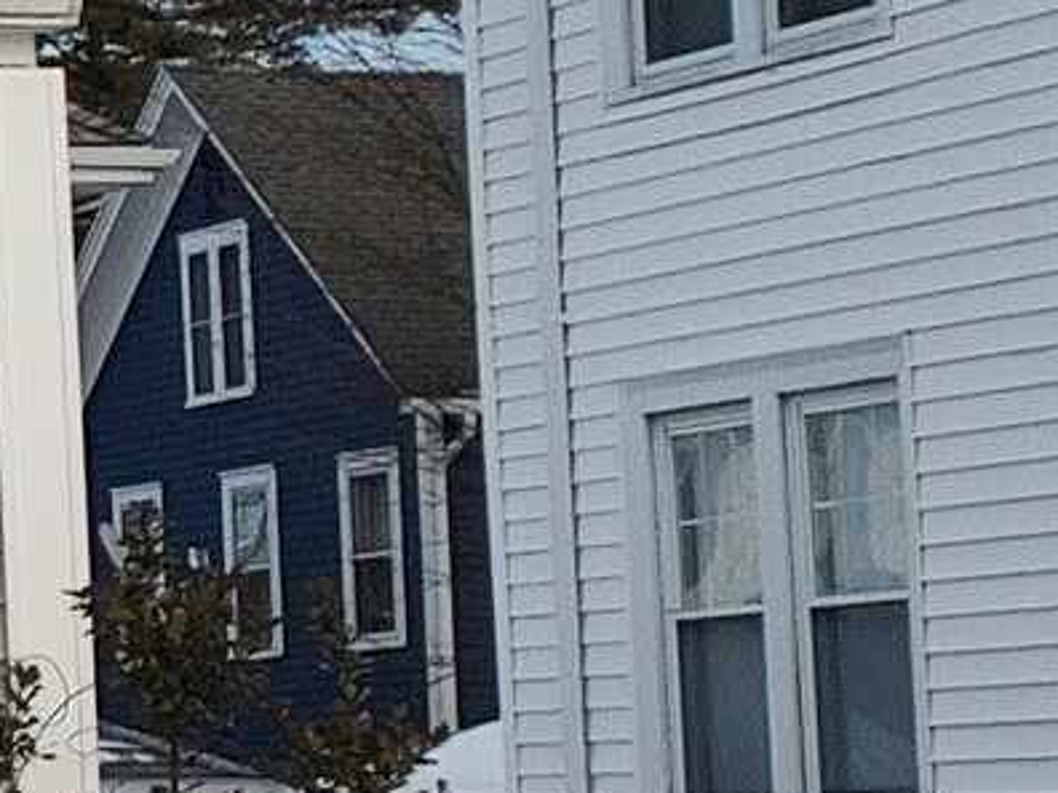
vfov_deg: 8.0
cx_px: -2530
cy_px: 235
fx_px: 5685
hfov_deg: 8.3
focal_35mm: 186
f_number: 1.9
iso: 104
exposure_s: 1/120
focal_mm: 5.88
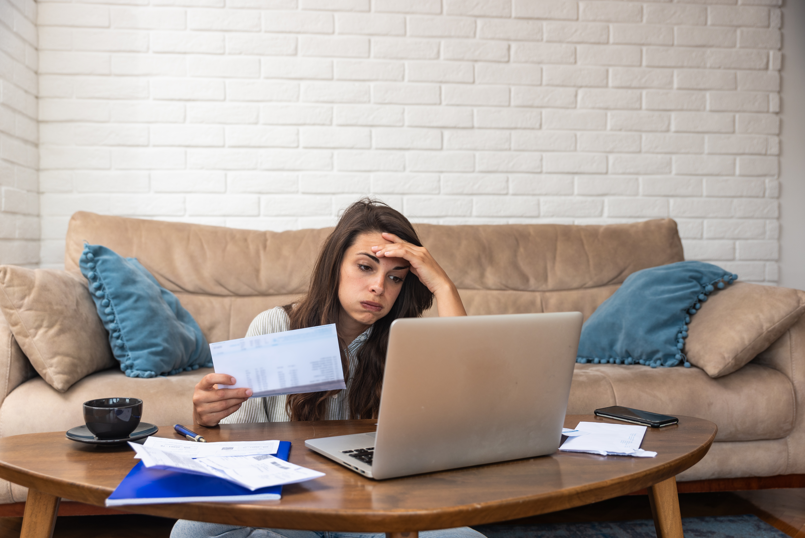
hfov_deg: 50.7
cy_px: 269
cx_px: 402
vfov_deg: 35.1
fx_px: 850
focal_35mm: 38
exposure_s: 1/125
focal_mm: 38
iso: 100
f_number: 5
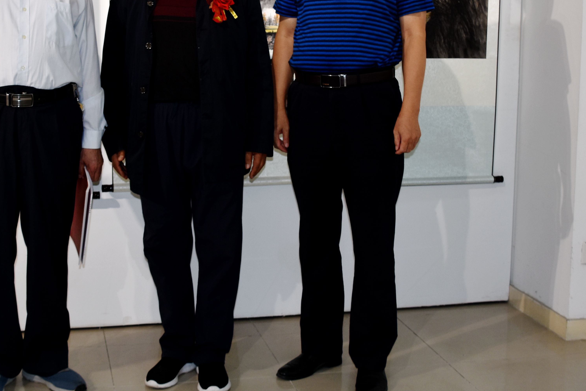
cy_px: 98
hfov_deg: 31.8
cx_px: 237
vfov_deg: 21.4
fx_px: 1025
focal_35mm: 63
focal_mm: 21
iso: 200
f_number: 3.5
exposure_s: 1/125
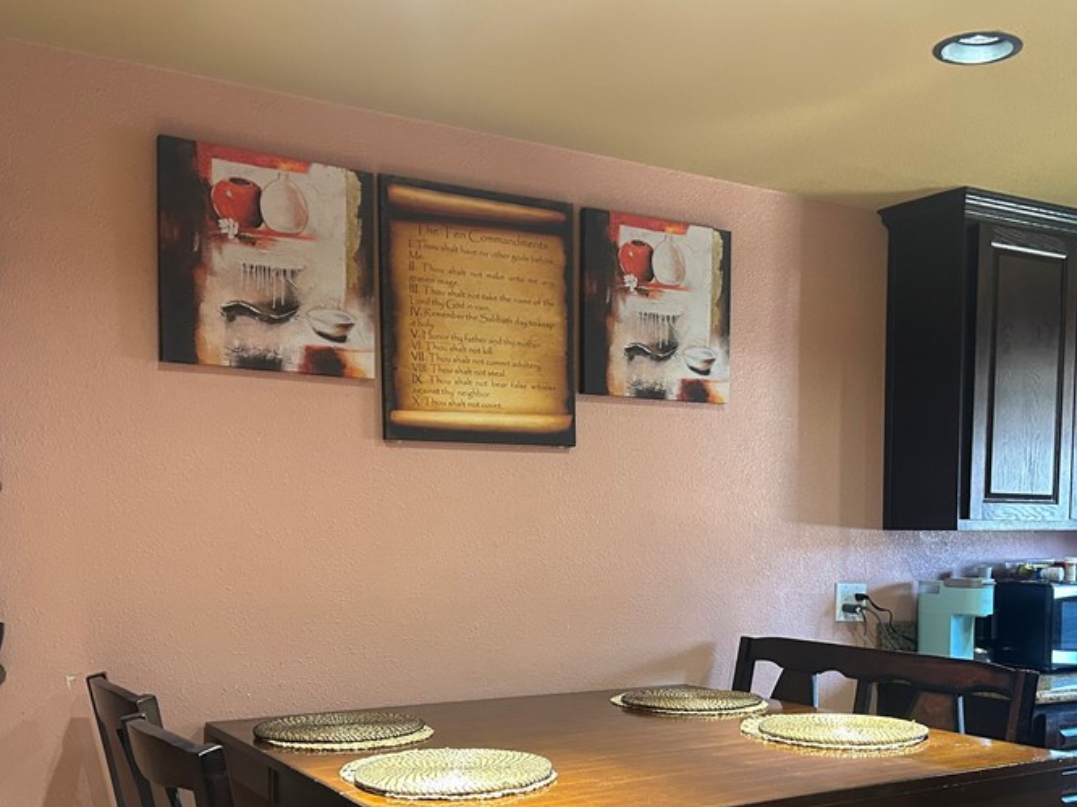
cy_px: 594
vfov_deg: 35.2
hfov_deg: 46.6
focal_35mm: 40
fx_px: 1244
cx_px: 640
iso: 250
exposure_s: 1/60
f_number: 1.5
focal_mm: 5.7
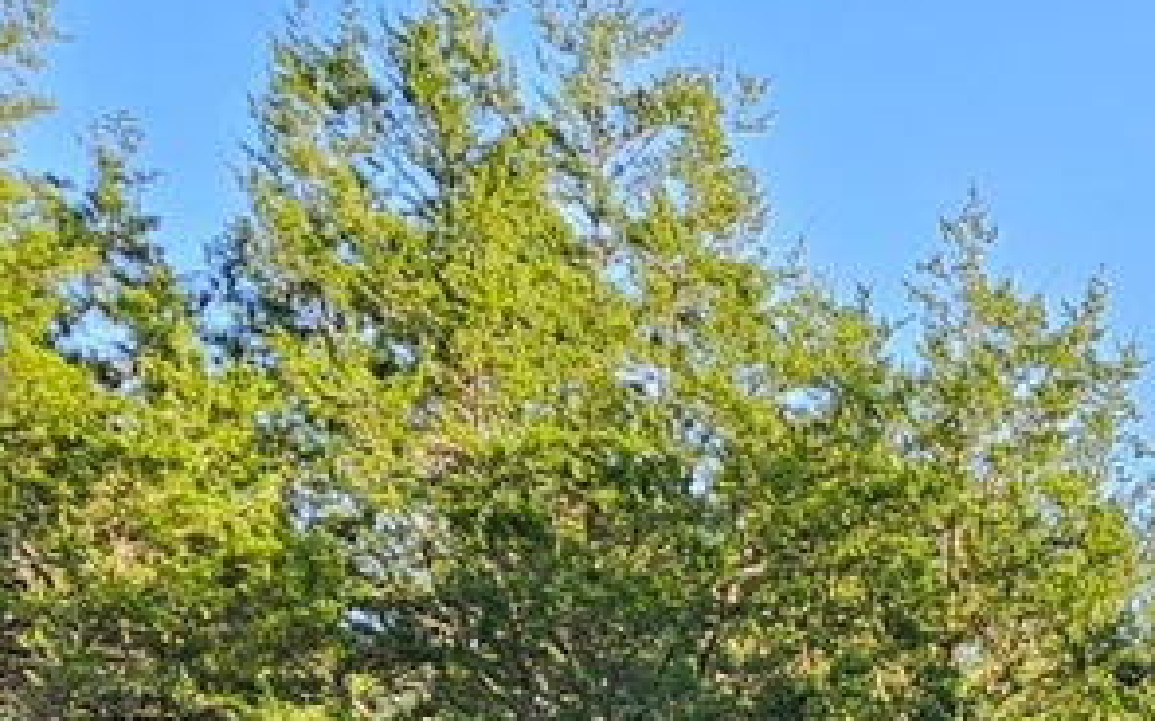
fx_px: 3555
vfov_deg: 10.3
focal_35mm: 113
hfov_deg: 17.1
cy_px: 1610
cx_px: 1603
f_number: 1.8
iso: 25
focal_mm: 5.4
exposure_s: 1/206
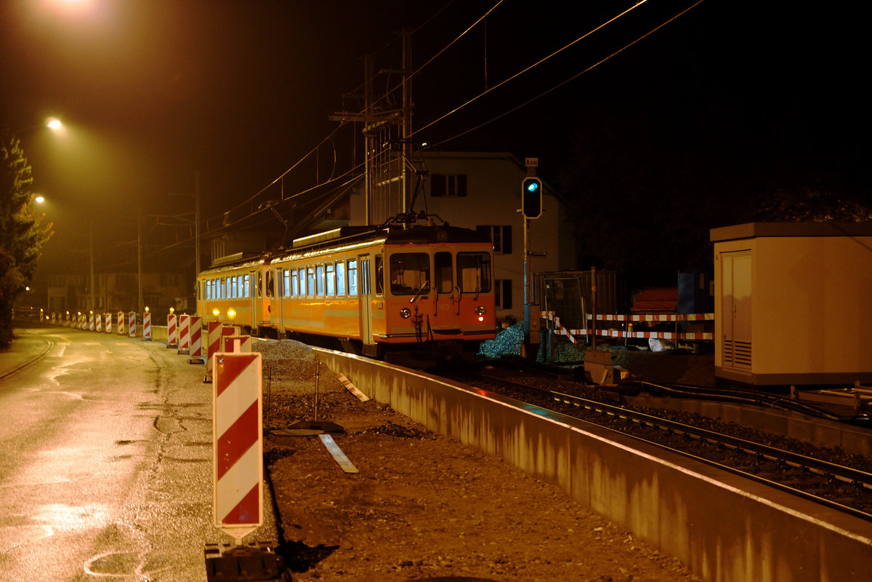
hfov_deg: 37.9
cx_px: 436
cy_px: 291
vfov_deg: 25.8
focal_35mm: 52
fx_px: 1272
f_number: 3.2
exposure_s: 1/5
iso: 800
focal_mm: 35
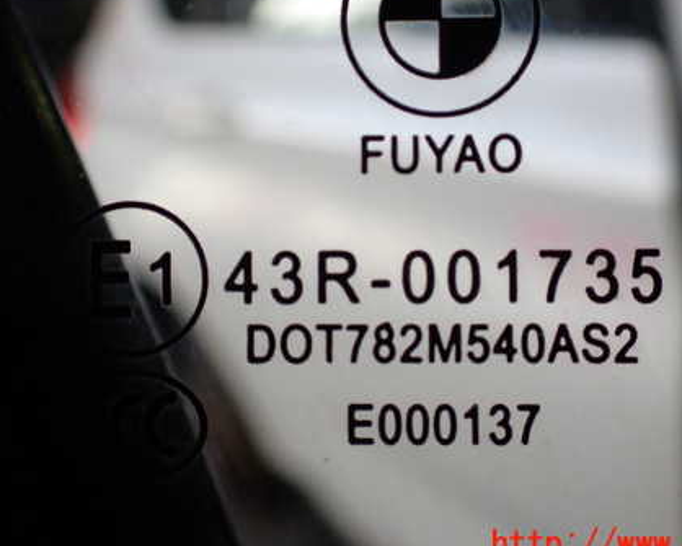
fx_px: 848
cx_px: 370
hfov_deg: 43.8
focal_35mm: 42
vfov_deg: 35.5
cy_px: 199
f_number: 2.3
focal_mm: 5.4
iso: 100
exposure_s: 1/160
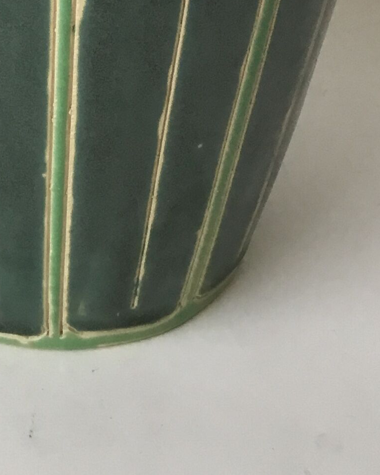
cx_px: 69
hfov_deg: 14.8
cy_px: -266
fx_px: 1448
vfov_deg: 16.7
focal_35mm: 103
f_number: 2.4
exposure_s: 1/33
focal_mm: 3.3
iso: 32
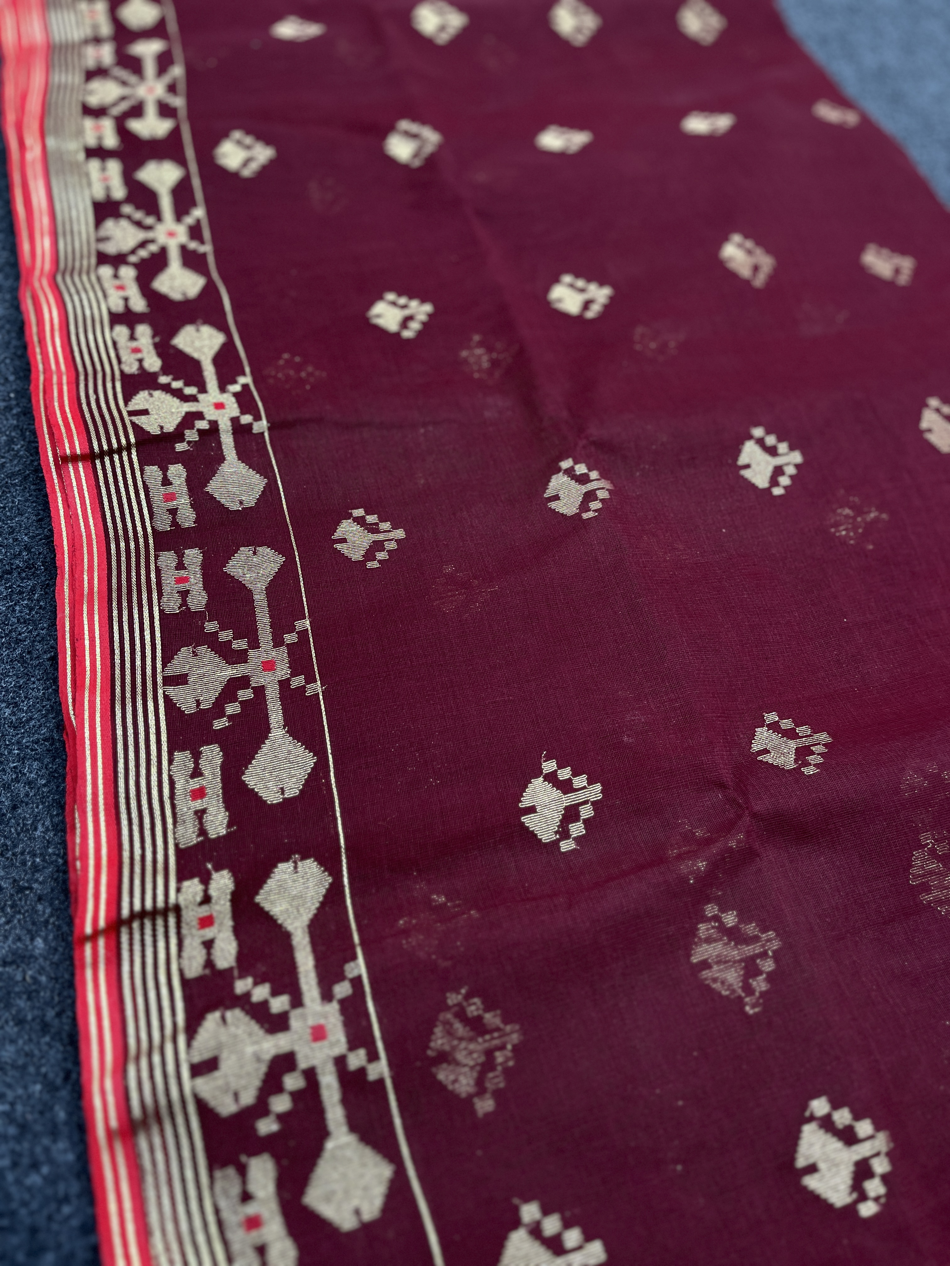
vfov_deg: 67.3
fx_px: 951
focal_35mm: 26
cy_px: 633
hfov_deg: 53.1
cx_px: 475
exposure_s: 1/97
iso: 125
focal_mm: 5.1
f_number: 1.6
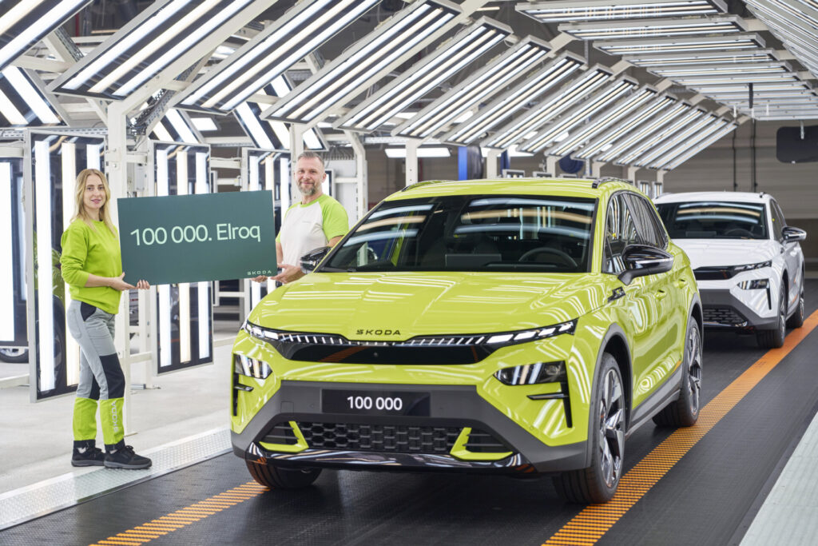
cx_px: 409
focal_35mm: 69
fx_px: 1568
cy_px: 273
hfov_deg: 29.2
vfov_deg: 19.7
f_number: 2.8
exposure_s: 1/60
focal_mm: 69
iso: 200
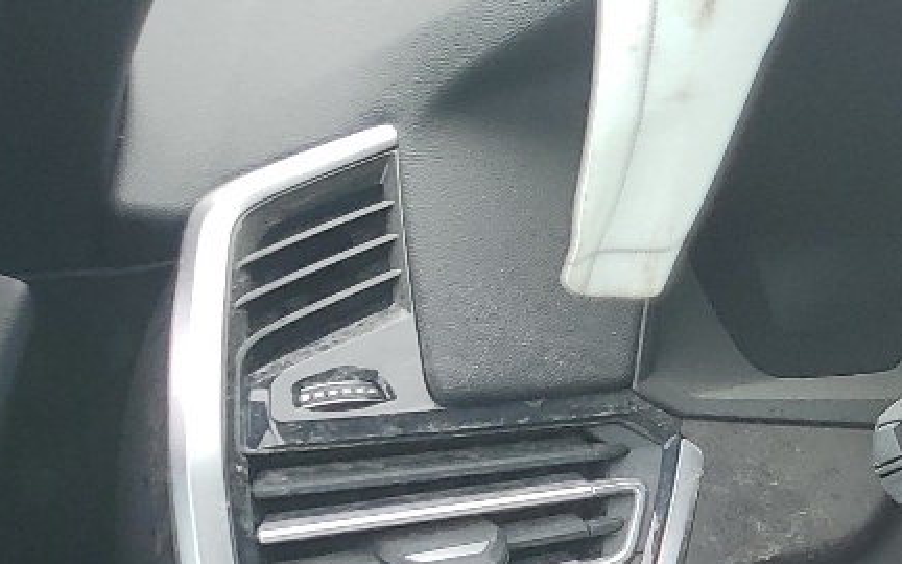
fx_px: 2507
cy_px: 919
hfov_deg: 17.2
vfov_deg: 12.1
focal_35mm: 102
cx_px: 1551
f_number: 1.5
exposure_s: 1/323
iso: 50
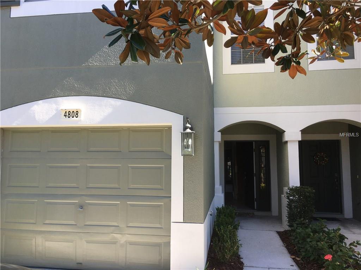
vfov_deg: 48.2
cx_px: 180
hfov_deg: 61.7
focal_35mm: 29
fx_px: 302
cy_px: 135
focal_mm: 4.15
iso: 25
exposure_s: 1/295
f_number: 2.2
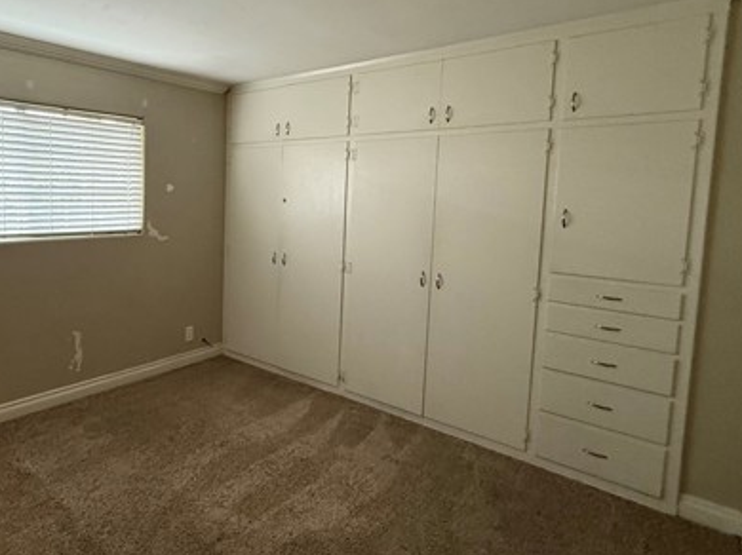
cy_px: 232
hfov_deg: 70.8
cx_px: 223
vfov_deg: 58.5
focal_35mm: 23
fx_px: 493
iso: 250
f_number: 2.2
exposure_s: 1/60
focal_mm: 2.22
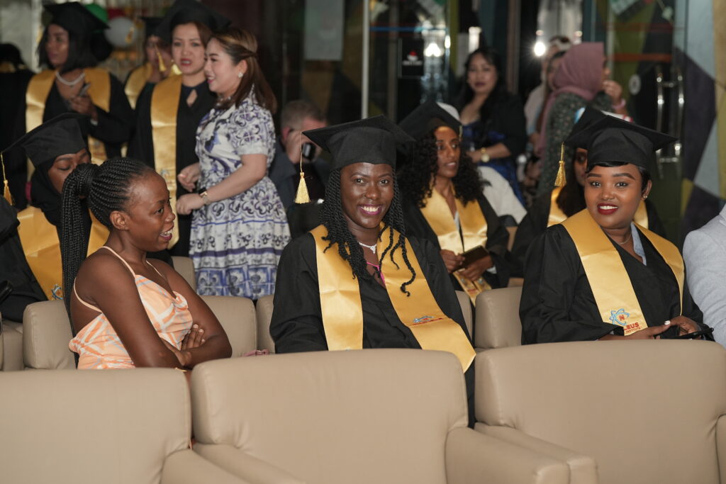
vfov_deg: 14.6
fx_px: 1896
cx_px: 363
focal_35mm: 94
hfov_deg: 21.7
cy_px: 242
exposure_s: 1/250
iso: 1000
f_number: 4
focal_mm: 94
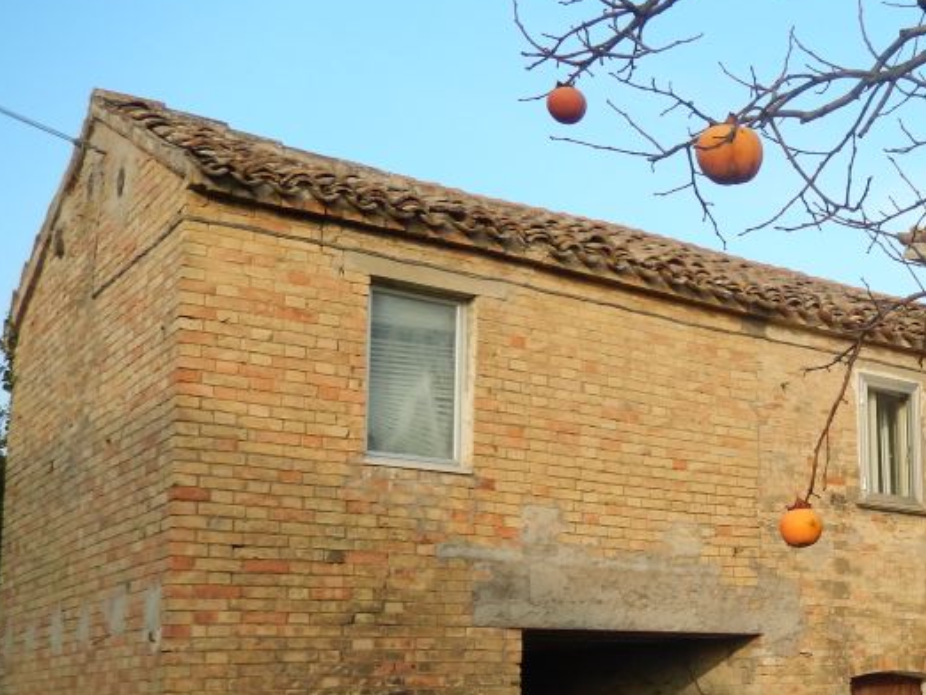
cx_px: 843
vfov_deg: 29.3
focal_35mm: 49
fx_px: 1311
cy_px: 514
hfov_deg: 36.4
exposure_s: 1/400
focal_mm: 4.5
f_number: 3.4
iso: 125
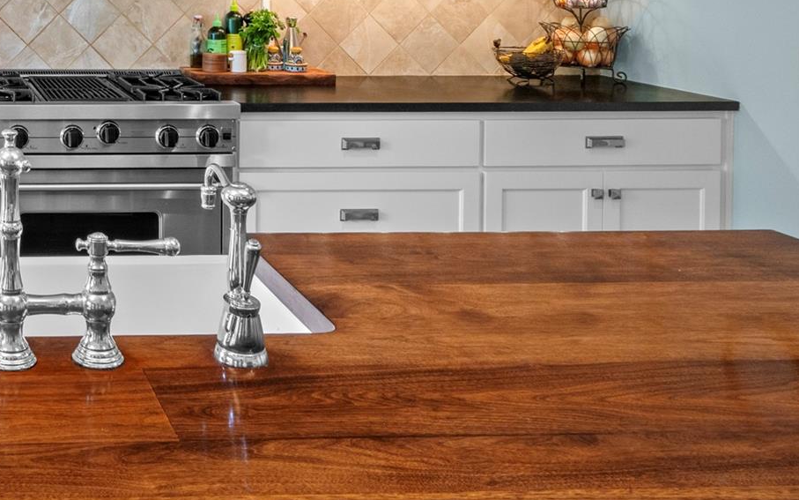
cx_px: -41
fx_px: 1014
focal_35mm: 47
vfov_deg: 25.7
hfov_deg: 37.3
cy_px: -43
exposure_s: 3.2
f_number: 11
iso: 250
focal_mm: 13.5
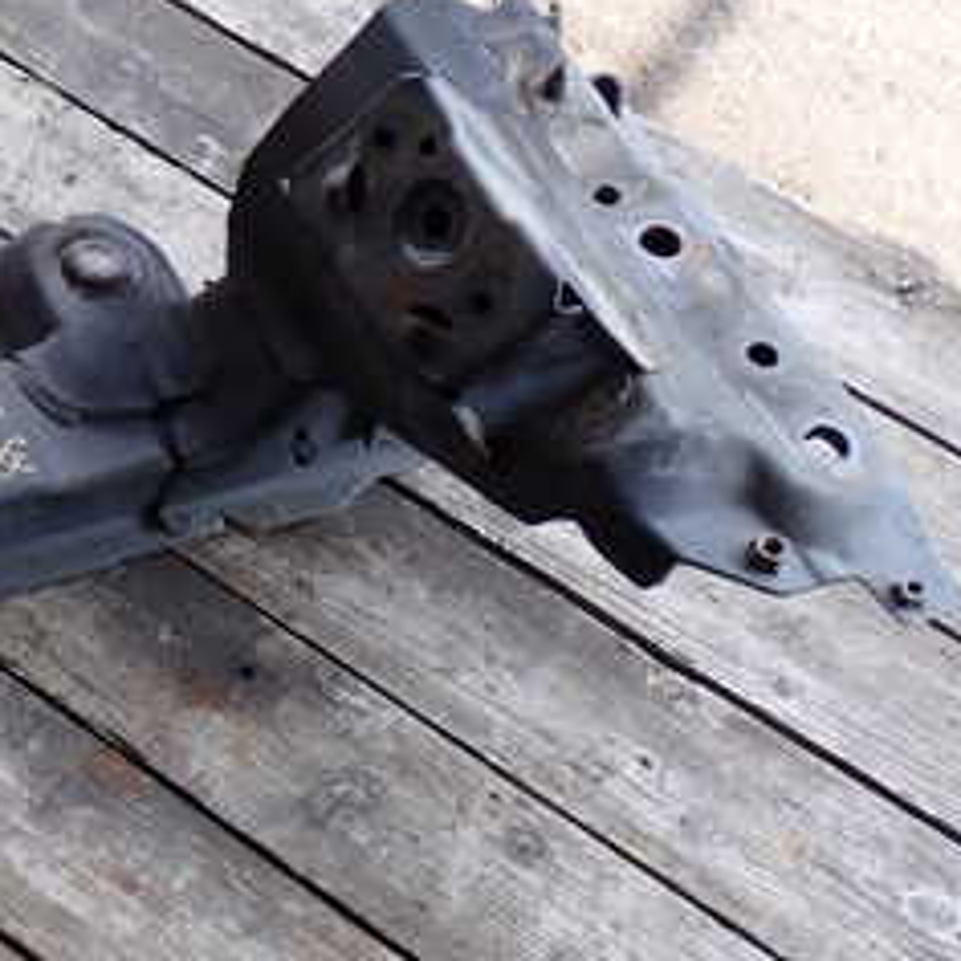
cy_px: 379
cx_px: -151
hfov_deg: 20.2
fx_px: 2544
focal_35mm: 81
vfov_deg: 21.4
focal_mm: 6.37
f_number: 3.5
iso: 100
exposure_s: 1/125
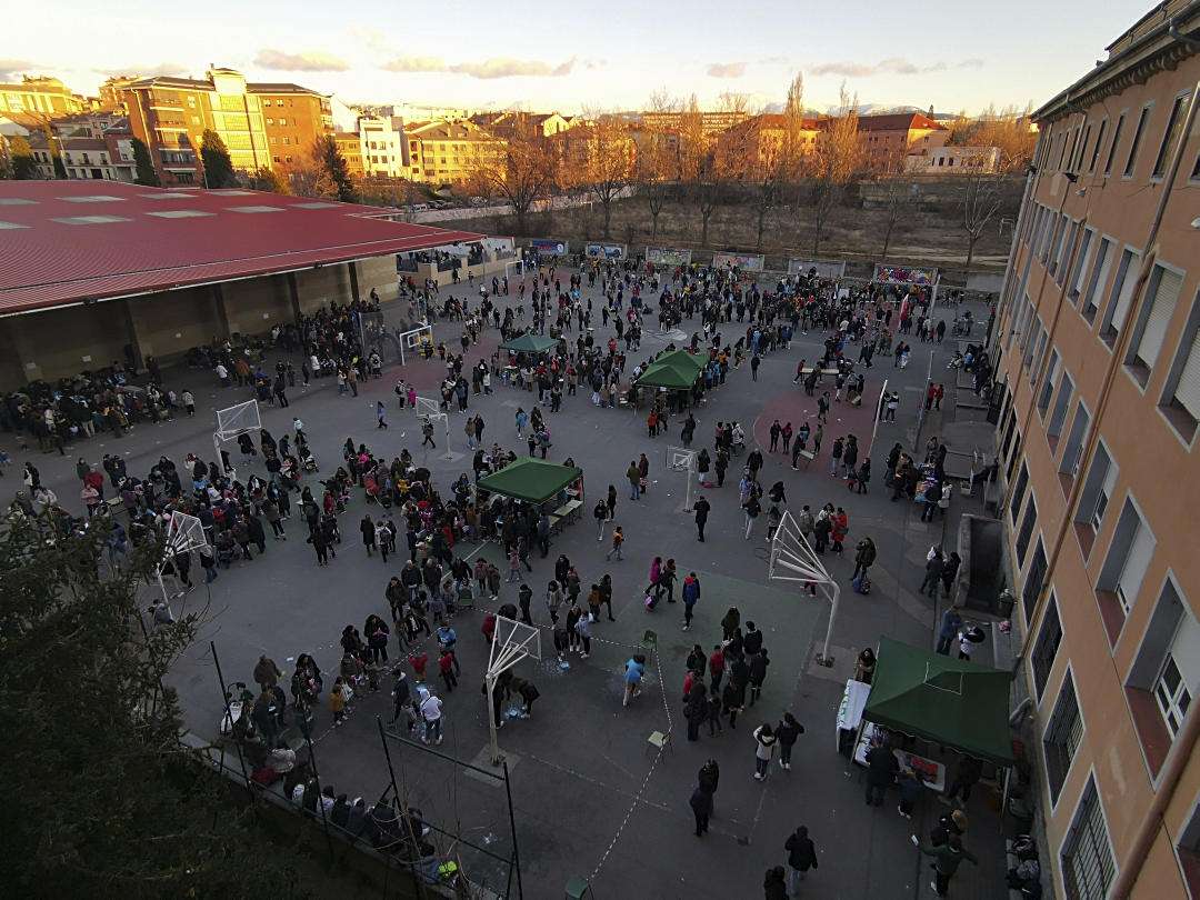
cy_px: 450
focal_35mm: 19
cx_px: 600
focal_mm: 2.4
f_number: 2.2
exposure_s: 1/108
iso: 50
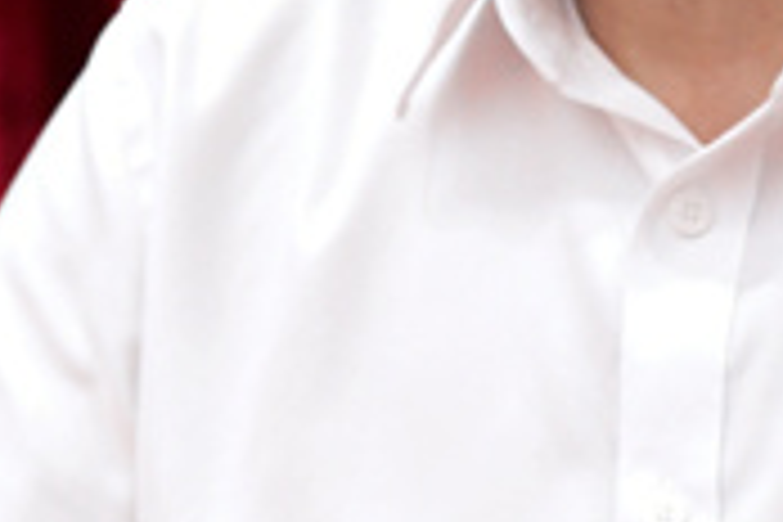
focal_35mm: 529
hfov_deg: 3.9
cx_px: 585
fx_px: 11505
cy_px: 34
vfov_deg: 2.6
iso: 1000
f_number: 4.5
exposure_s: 1/125
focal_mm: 92
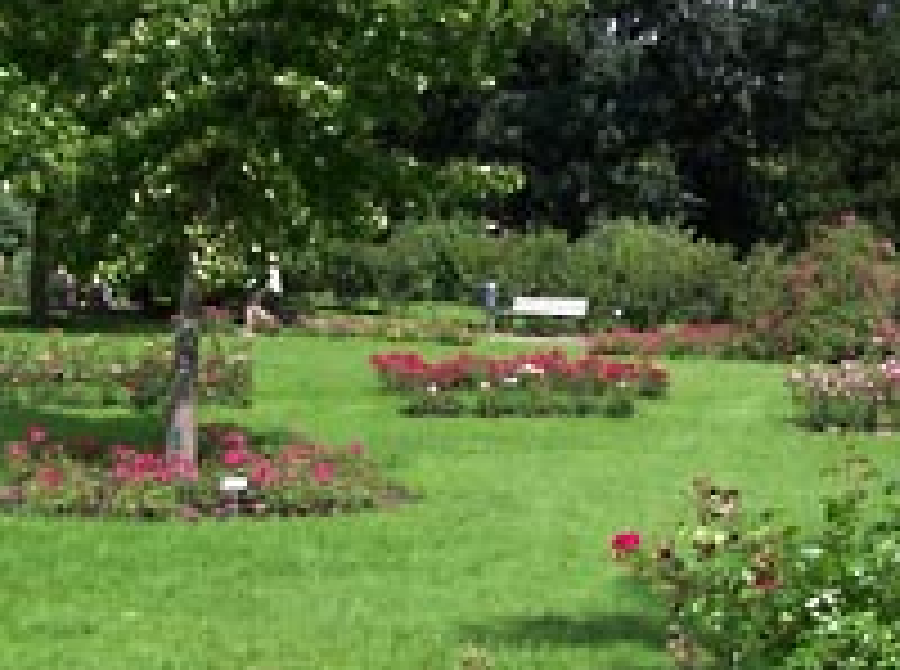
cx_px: 554
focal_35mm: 72
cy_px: 371
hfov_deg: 27.0
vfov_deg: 20.3
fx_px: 1867
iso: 64
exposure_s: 1/400
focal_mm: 6.3
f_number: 4
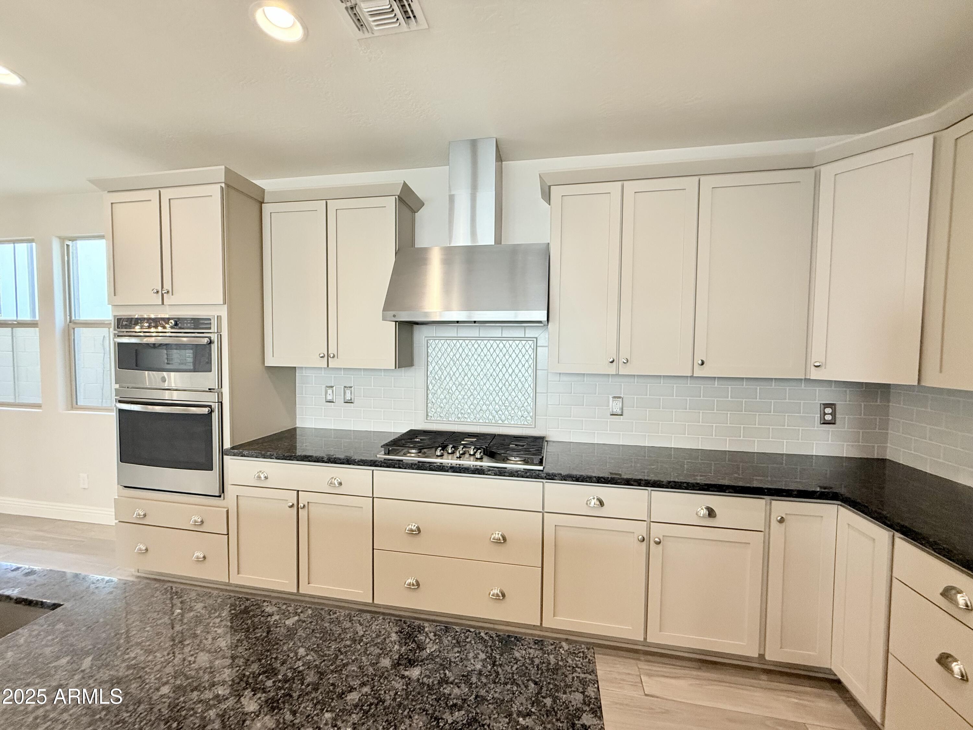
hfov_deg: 102.1
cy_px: 365
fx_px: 394
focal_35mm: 14
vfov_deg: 85.7
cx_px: 486
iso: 200
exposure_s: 1/120
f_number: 2.2
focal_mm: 2.22
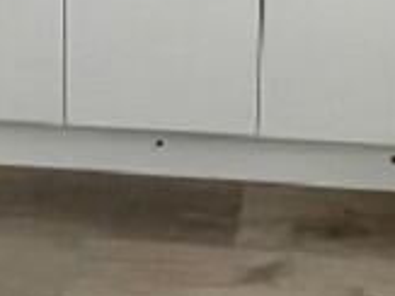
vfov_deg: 17.3
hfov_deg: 29.7
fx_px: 730
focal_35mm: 64
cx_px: 305
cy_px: -281
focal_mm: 1.57
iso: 400
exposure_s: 1/60
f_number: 1.8
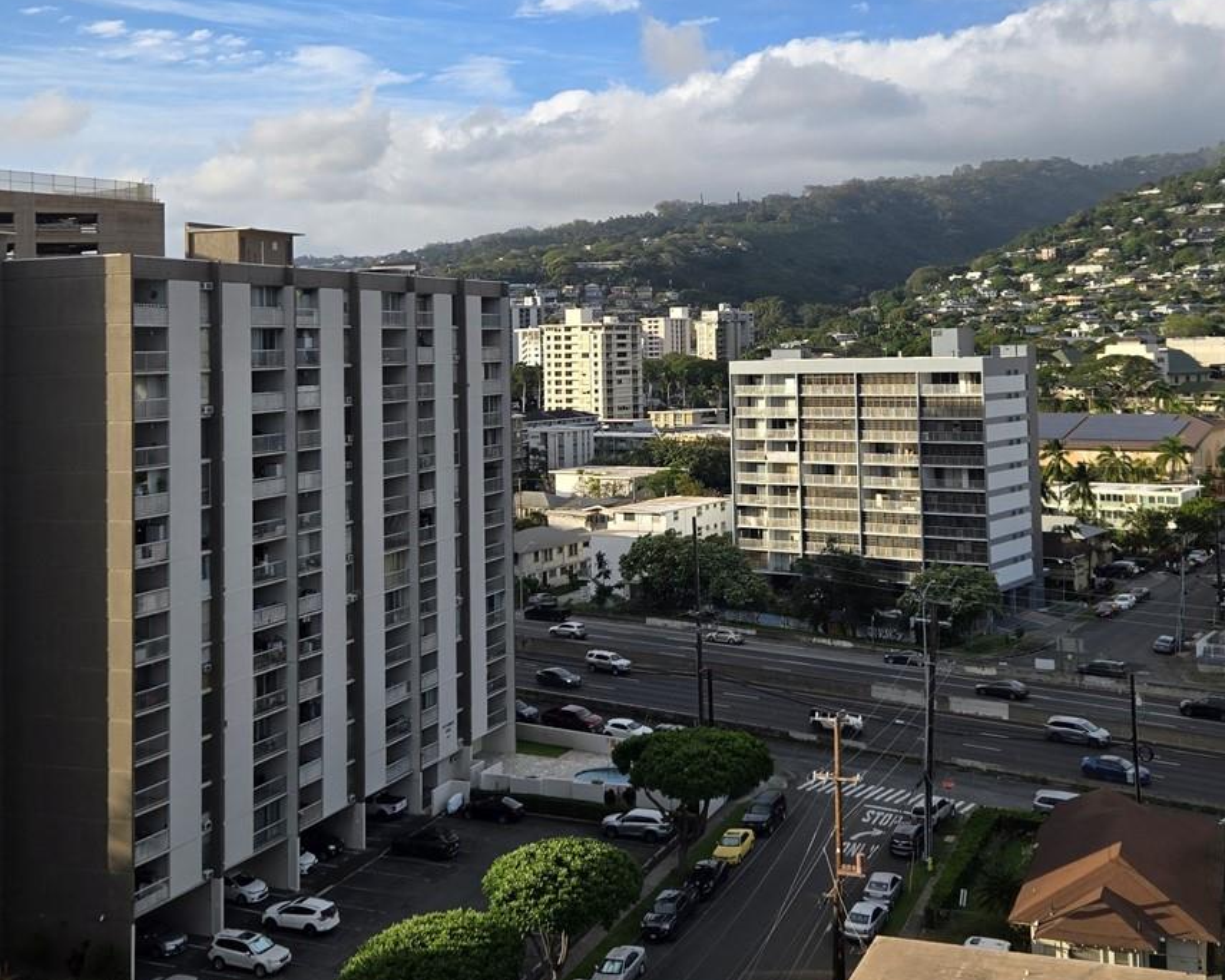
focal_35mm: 42
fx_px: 1523
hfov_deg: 43.8
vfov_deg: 35.2
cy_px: 302
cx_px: 676
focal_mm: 5.4
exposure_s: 1/2921
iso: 64
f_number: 1.8
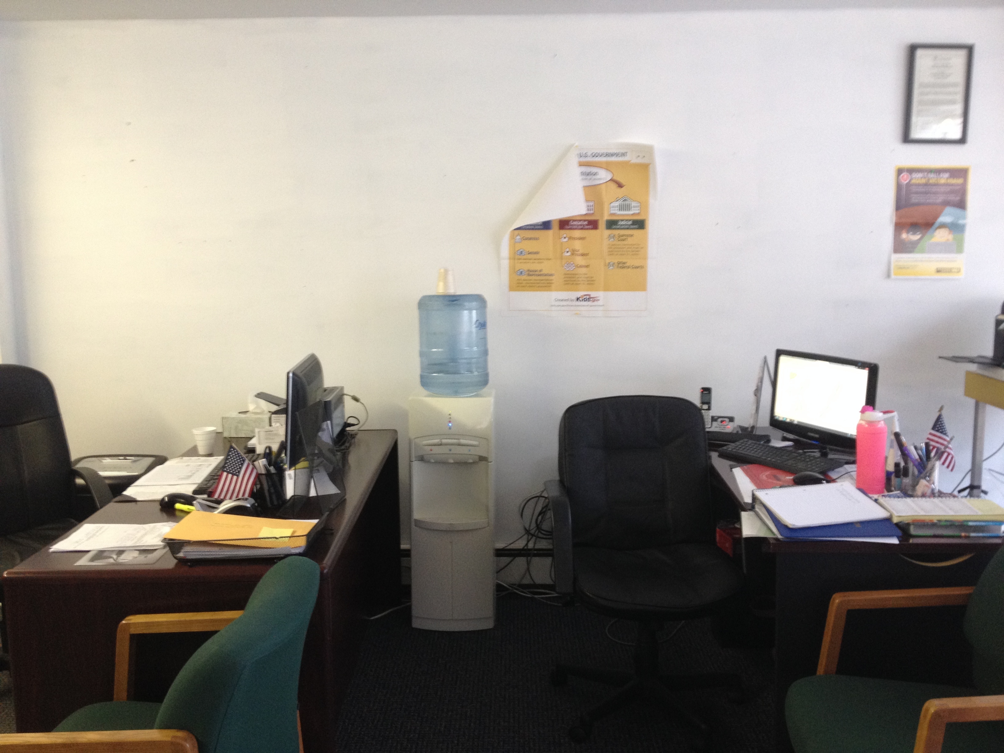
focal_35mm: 35
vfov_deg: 40.7
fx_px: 1015
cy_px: 376
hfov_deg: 52.6
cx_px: 502
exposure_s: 1/20
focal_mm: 4.28
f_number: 2.4
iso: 125
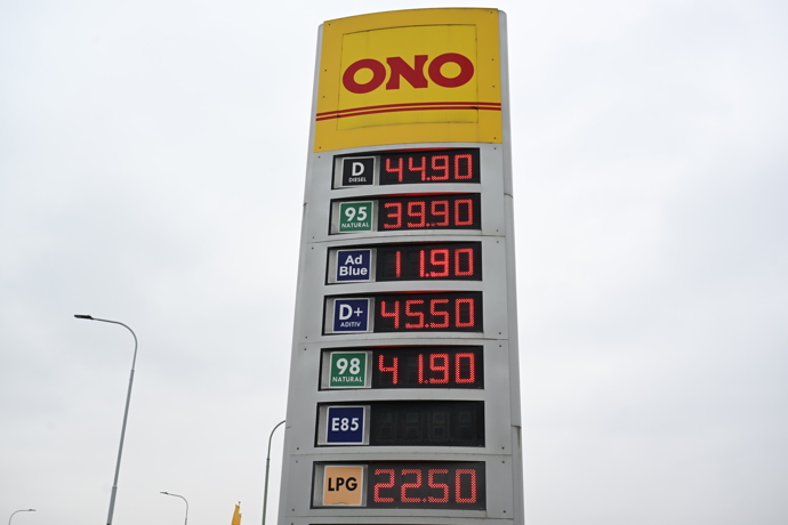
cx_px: 394
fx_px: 832
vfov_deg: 35.1
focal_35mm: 38
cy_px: 262
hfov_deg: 50.7
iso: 400
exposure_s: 1/200
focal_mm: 38
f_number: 5.6
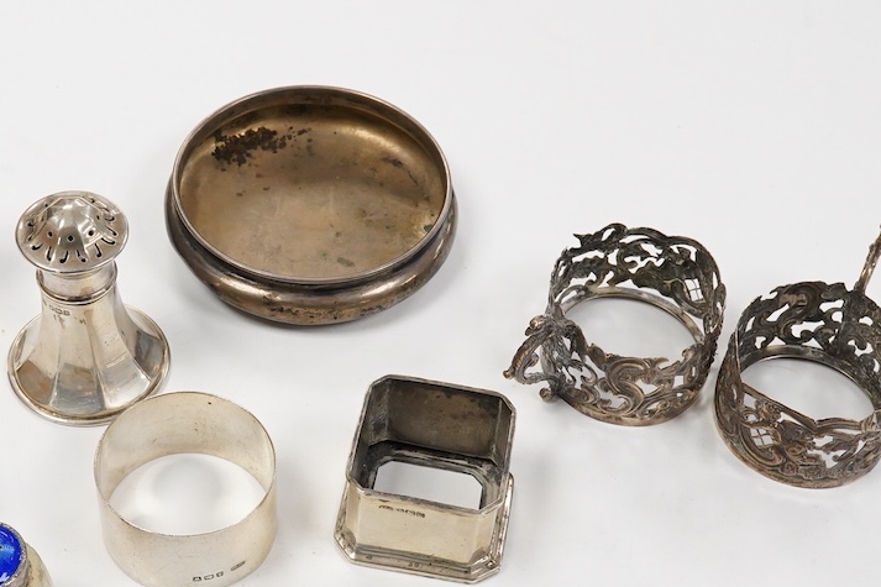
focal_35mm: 71
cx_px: 305
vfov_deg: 19.2
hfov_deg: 28.3
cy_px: 353
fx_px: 1737
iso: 2500
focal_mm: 30
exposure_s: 1/100
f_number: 16
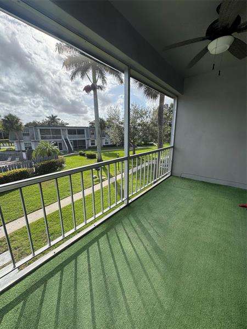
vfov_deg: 102.1
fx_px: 133
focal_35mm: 14
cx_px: 124
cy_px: 164
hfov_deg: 85.7
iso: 40
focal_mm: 2.22
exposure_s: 1/921
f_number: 2.2
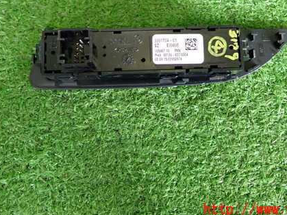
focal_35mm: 43
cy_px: 64
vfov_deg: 33.2
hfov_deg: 43.8
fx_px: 356
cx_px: 153
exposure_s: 1/30
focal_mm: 5.4
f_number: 2.3
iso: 320
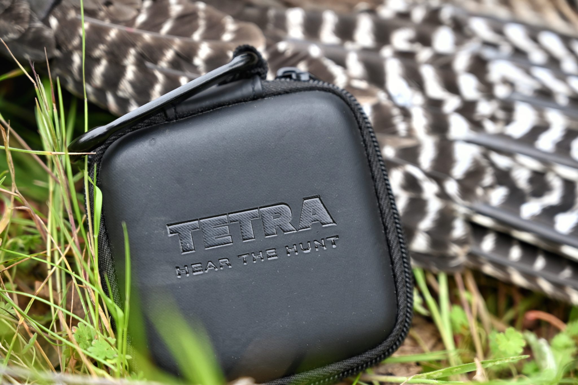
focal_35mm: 70
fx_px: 1123
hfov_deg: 28.9
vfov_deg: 19.4
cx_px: 289
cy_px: 192
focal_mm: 70
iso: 320
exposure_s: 1/250
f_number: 4
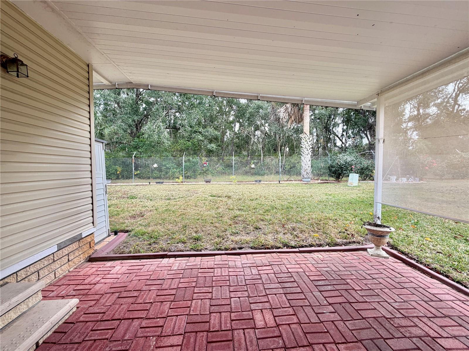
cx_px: 234
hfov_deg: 102.1
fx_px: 190
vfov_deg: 85.7
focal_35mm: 14
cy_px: 176
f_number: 2.2
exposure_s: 1/167
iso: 40
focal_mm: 2.22
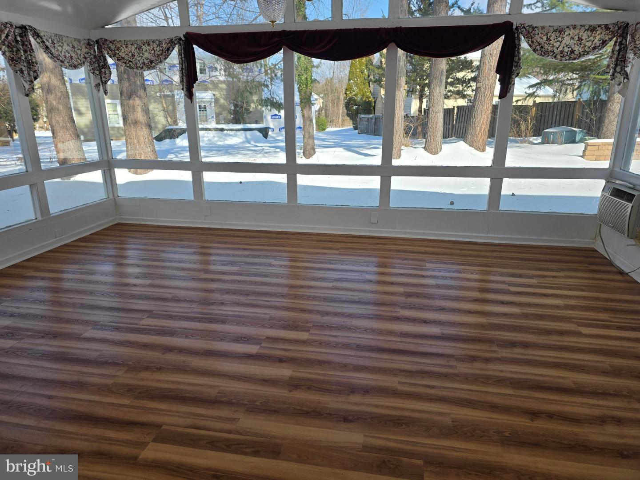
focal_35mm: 23
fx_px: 425
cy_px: 240
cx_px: 320
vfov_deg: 58.9
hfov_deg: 73.9
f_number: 1.7
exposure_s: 1/4237
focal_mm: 6.3
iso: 80
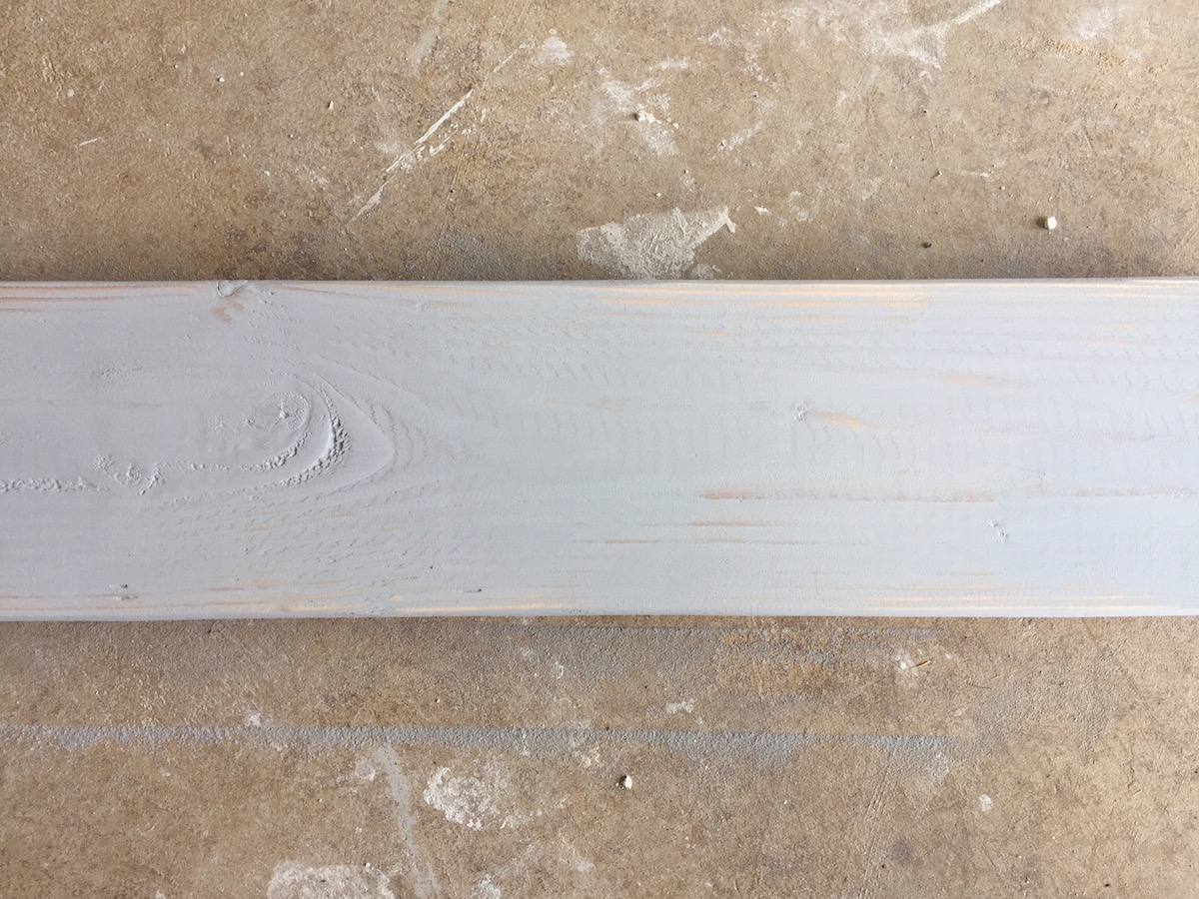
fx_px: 1004
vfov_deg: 48.2
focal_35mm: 29
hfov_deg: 61.7
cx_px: 600
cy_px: 450
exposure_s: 1/60
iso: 40
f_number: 2.2
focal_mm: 4.15
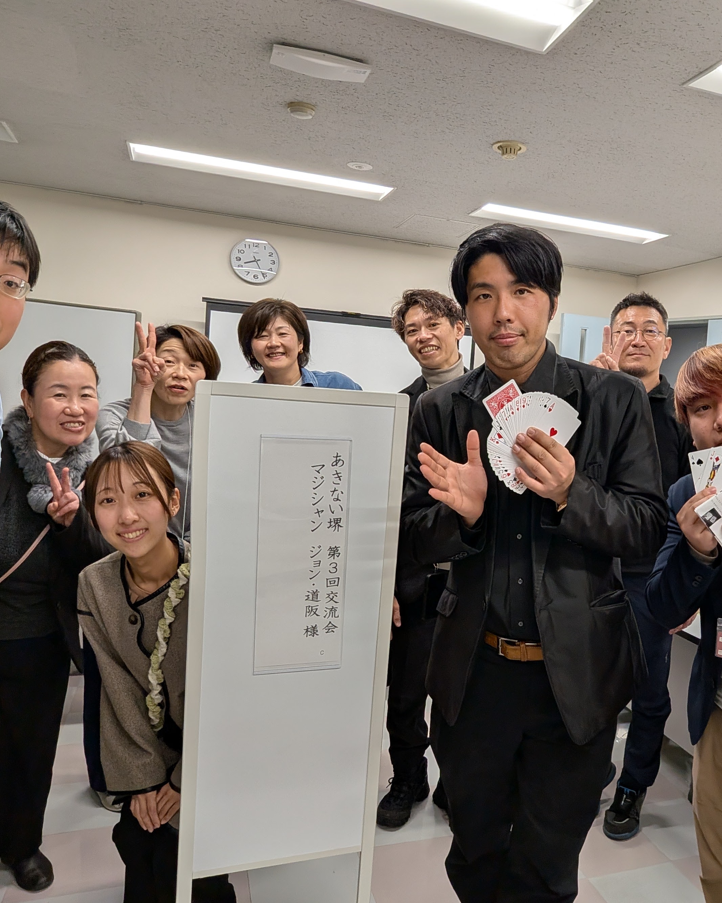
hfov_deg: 58.3
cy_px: 451
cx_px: 433
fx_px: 641
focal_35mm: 24
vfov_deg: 70.3
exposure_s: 1/120
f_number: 2.2
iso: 101
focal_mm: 2.71
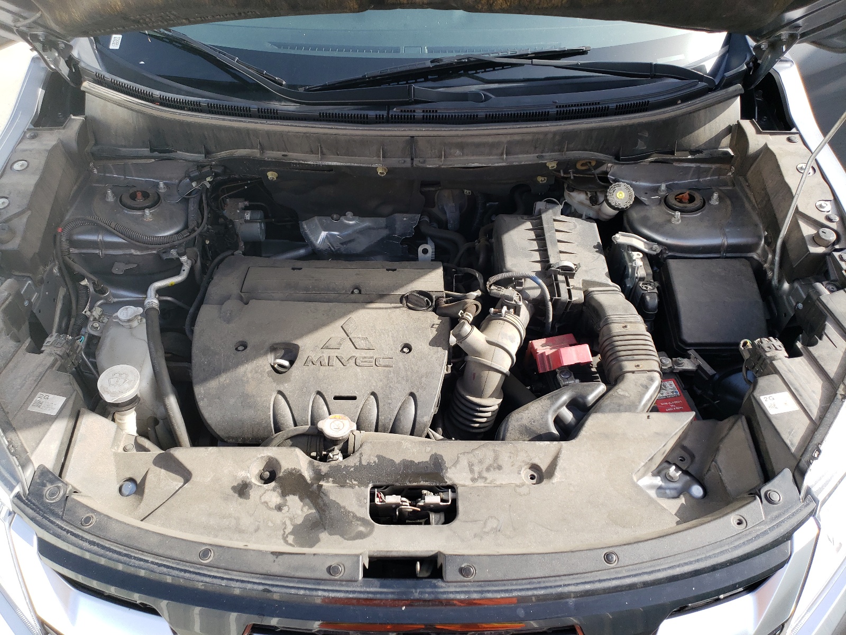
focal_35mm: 26
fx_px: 635
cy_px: 318
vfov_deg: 53.1
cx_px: 423
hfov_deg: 67.3
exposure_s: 1/588
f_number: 1.5
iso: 50
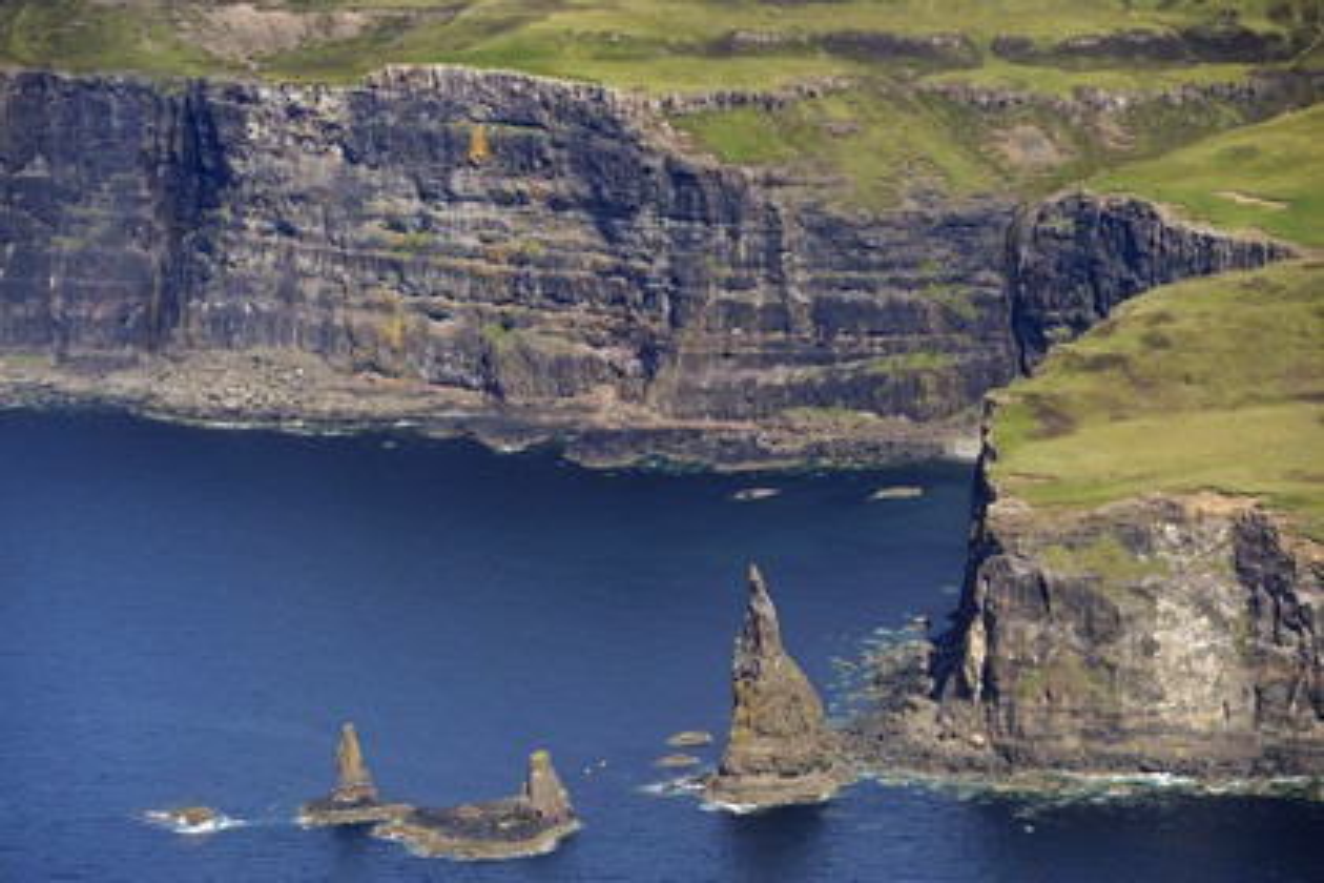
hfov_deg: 13.2
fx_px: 5700
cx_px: 662
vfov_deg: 8.9
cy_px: 442
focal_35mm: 155
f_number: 5.6
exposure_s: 1/800
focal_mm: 155
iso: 200
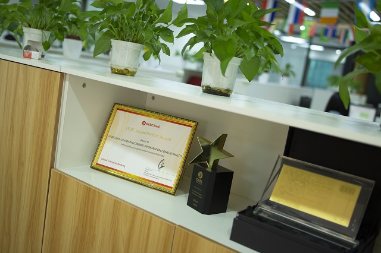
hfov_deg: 53.2
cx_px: 190
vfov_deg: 36.8
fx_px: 381
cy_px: 126
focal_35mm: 36
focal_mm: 24
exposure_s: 1/40
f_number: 1.4
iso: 100
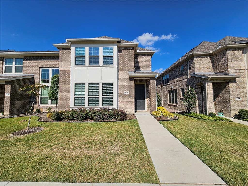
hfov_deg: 106.2
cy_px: 93
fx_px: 93
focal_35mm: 13
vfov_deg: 89.9
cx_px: 124
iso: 50
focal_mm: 2.2
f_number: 2.2
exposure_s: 1/4361
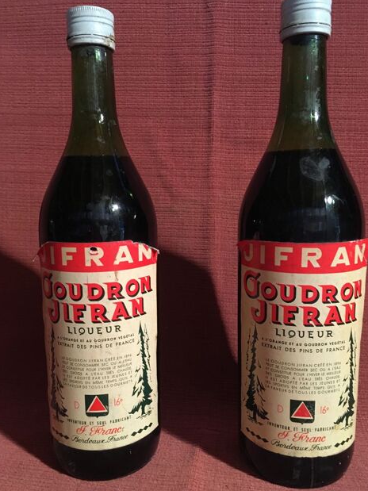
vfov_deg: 60.0
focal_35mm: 30
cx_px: 182
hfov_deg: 46.8
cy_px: 251
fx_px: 425
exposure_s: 1/33
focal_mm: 4.15
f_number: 2.2
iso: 250
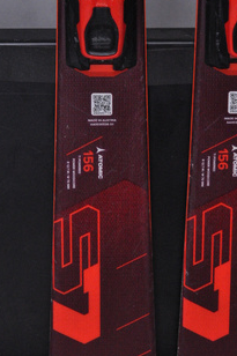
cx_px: 167
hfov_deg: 7.0
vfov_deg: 10.4
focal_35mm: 197
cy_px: 150
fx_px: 1947
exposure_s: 1/125
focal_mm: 90
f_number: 9.5
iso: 3200
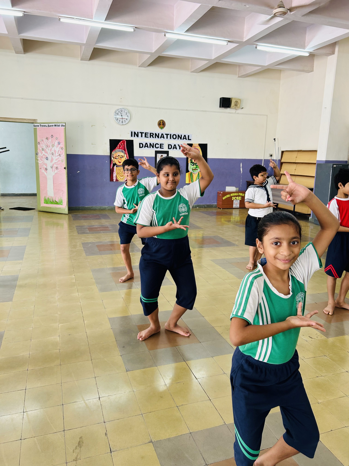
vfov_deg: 67.3
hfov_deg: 53.1
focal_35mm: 26
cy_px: 233
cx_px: 174
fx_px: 350
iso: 80
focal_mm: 5.7
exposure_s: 1/50
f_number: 1.5
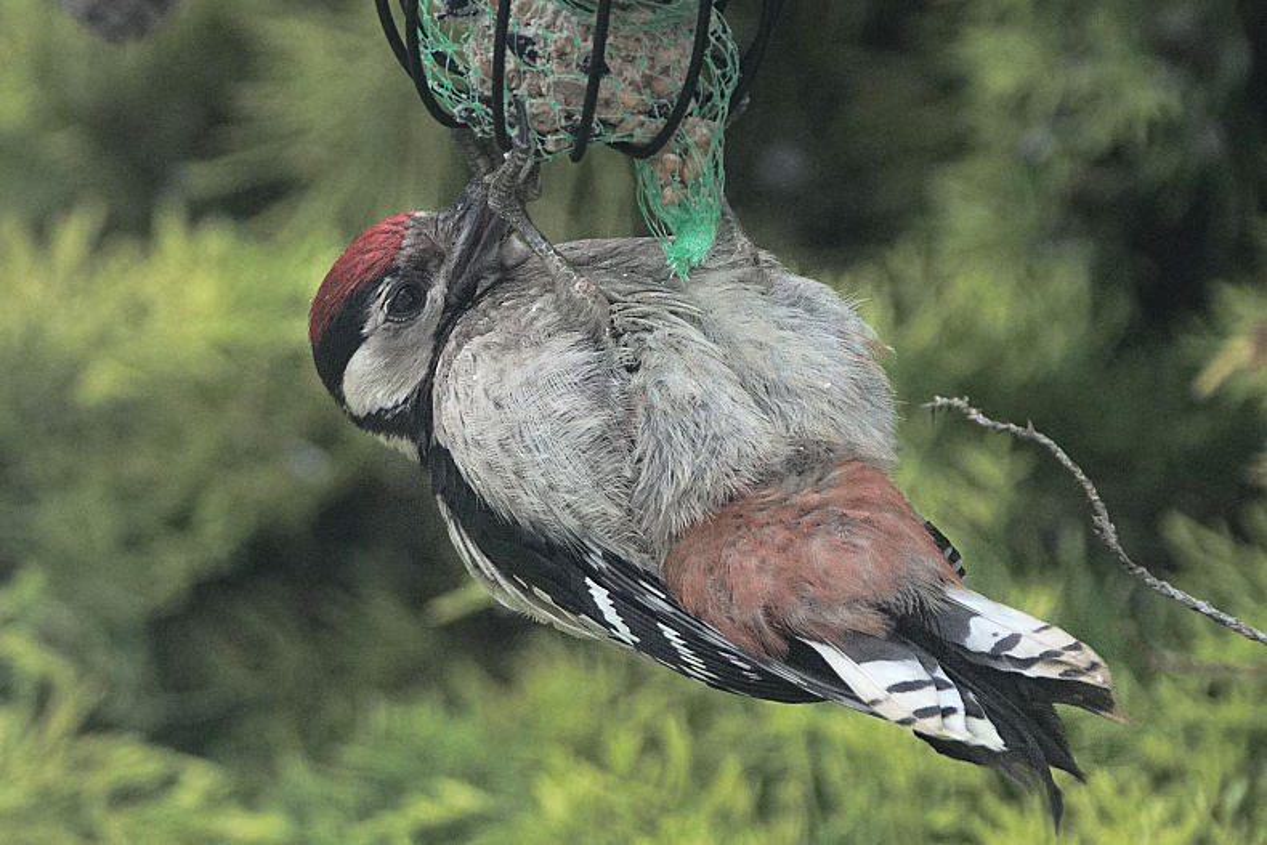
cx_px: 634
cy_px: 422
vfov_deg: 3.7
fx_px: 13199
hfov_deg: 5.5
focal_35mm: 375
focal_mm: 250
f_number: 5.6
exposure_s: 1/800
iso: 800
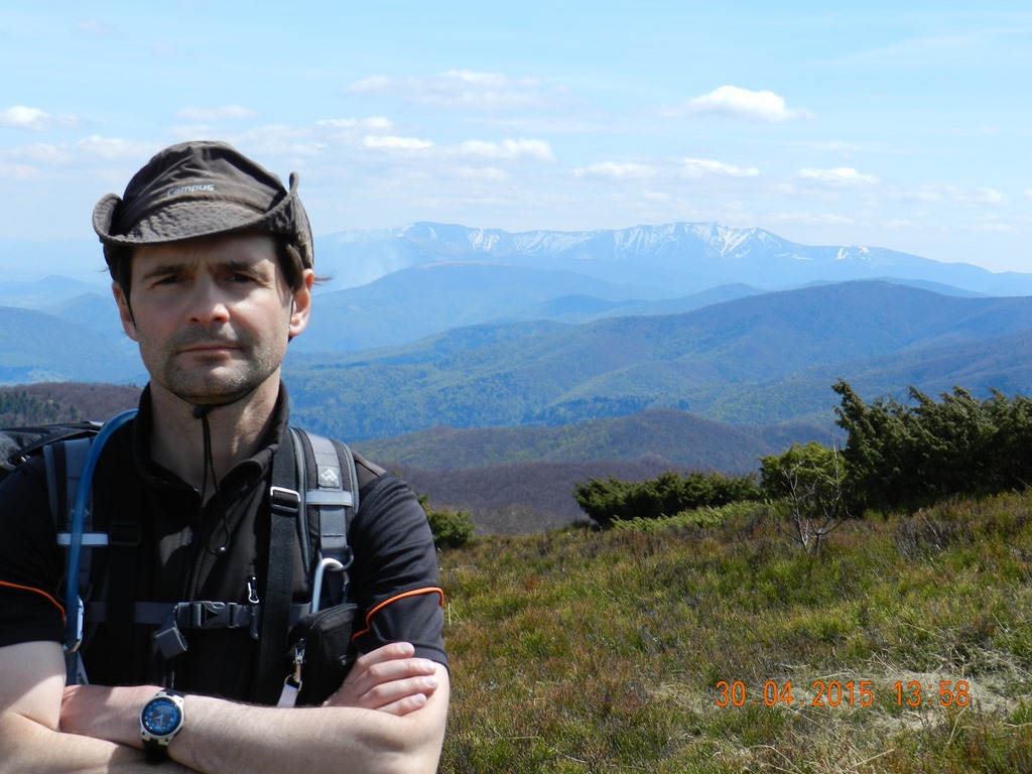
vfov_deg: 19.4
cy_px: 387
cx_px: 516
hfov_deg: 25.7
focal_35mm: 76
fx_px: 2266
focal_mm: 13.5
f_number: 4.8
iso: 160
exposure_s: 1/800
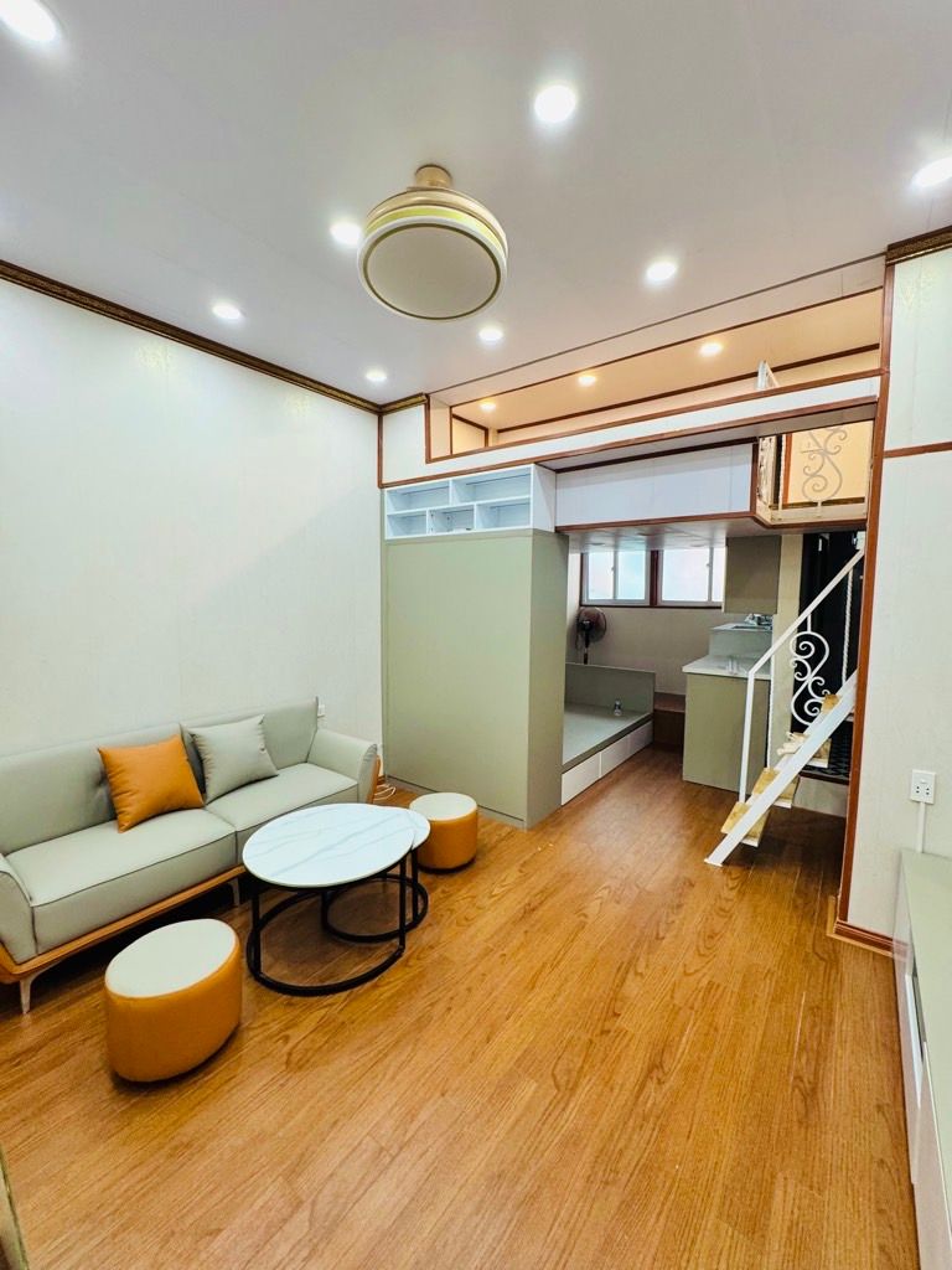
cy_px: 635
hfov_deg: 85.7
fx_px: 513
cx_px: 476
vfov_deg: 102.1
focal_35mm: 14
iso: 200
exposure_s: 1/100
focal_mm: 2.22
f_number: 2.2
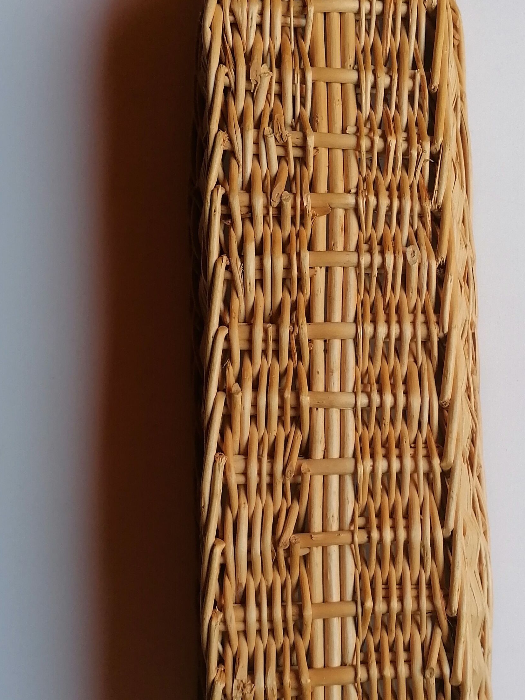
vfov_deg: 38.9
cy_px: 375
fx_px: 991
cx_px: 326
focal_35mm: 49
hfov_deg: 29.6
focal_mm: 4.75
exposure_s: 1/100
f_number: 1.8
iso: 100
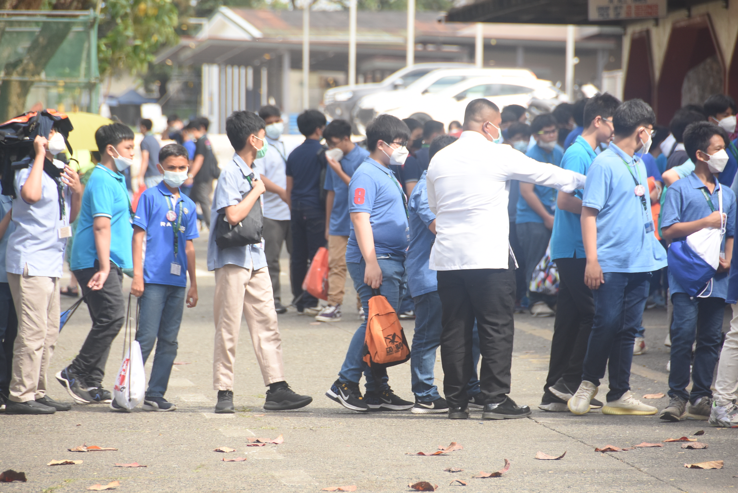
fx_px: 6155
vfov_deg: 4.6
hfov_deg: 6.9
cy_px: 246
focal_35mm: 300
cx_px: 369
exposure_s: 1/500
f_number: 5.6
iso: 500
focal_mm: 200
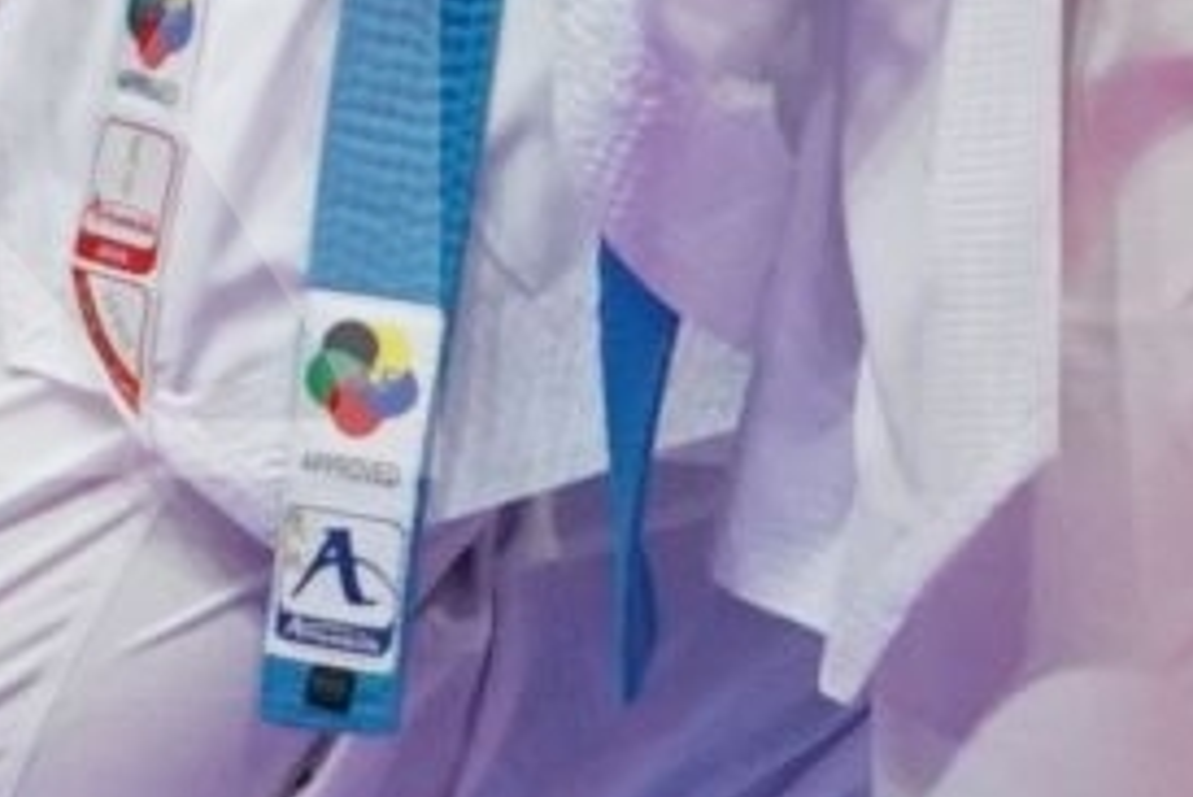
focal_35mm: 2175
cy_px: -1468
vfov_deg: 0.6
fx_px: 72112
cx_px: 35
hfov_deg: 0.9
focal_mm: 221
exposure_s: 1/1000
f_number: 4
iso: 3200
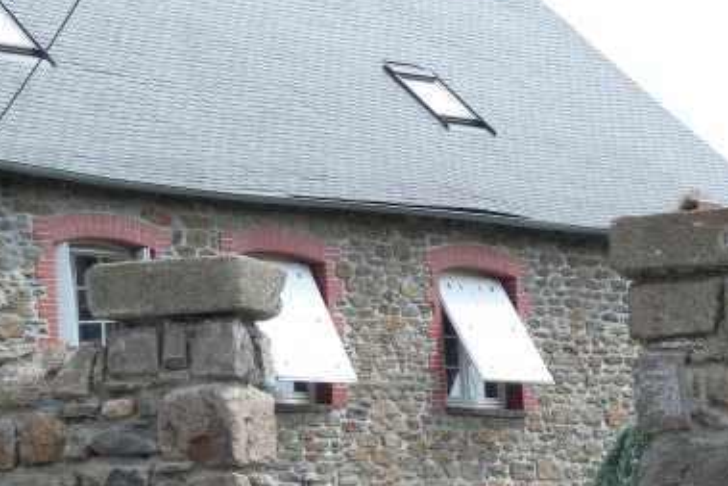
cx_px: 457
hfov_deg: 13.9
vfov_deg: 9.3
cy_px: 338
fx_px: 2994
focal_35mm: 148
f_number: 4
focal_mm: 13.2
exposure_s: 1/195
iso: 50
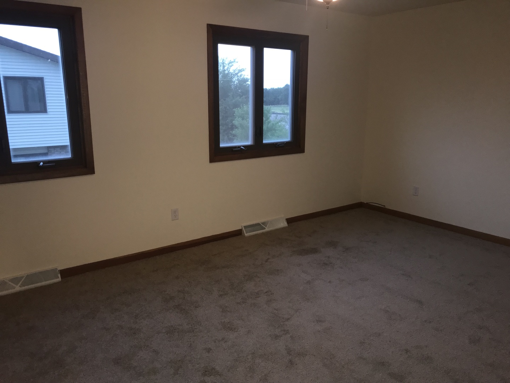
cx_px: 255
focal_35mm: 28
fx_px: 413
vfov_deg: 49.7
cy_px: 192
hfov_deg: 63.4
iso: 80
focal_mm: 3.99
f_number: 1.8
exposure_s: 1/30
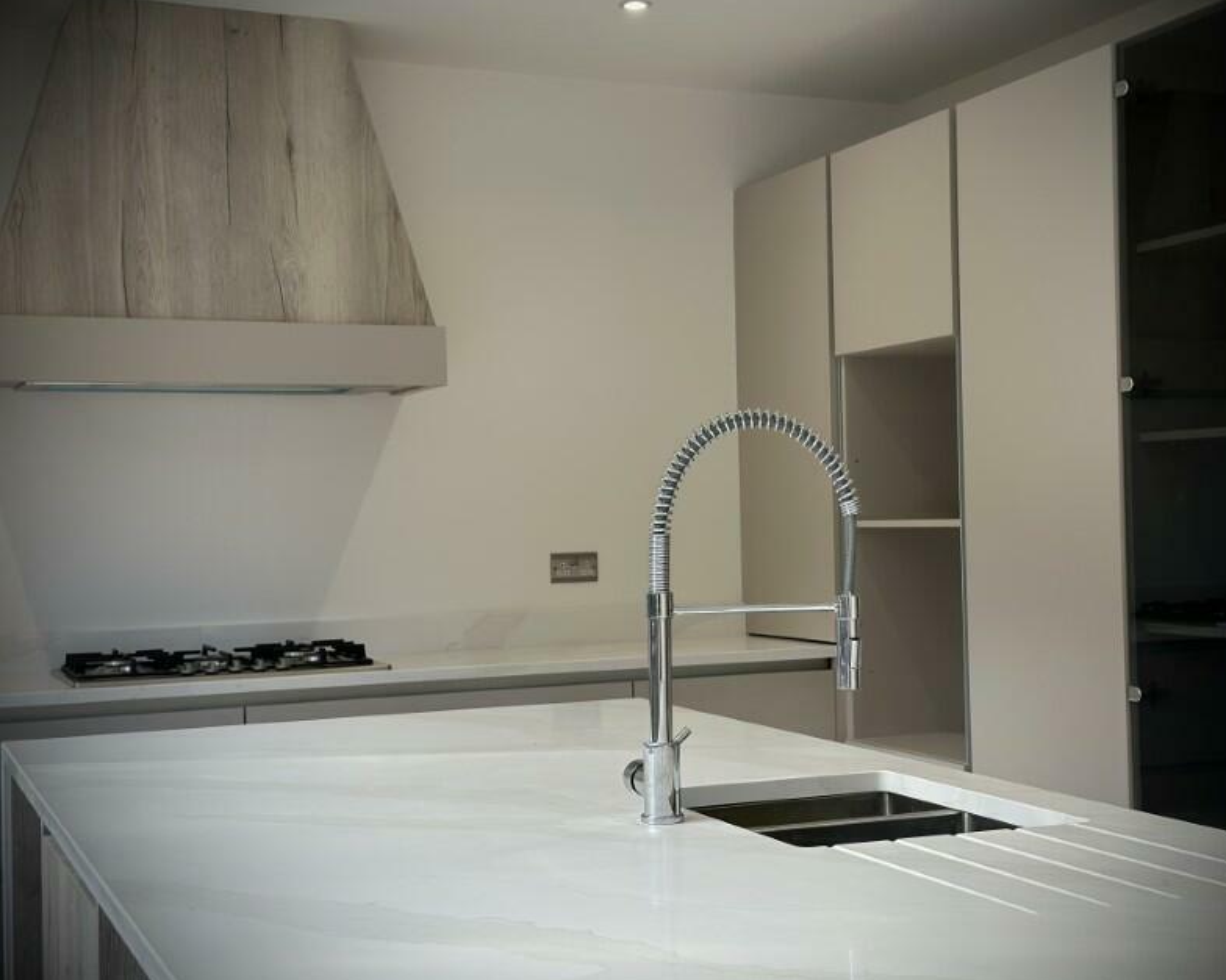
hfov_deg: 36.6
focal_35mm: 51
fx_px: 1850
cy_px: 488
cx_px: 665
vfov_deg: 29.7
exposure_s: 1/172
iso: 80
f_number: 1.78
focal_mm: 6.86
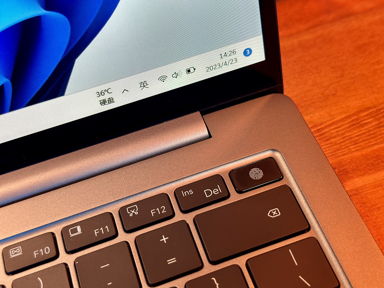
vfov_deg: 30.3
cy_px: 144
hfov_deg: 39.7
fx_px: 532
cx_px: 192
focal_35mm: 48
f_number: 1.78
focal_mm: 6.86
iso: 160
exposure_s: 1/60
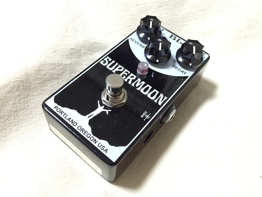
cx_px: 131
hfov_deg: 61.7
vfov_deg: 48.2
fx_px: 219
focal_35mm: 29
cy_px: 98
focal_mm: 4.15
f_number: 2.2
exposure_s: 1/33
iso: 320
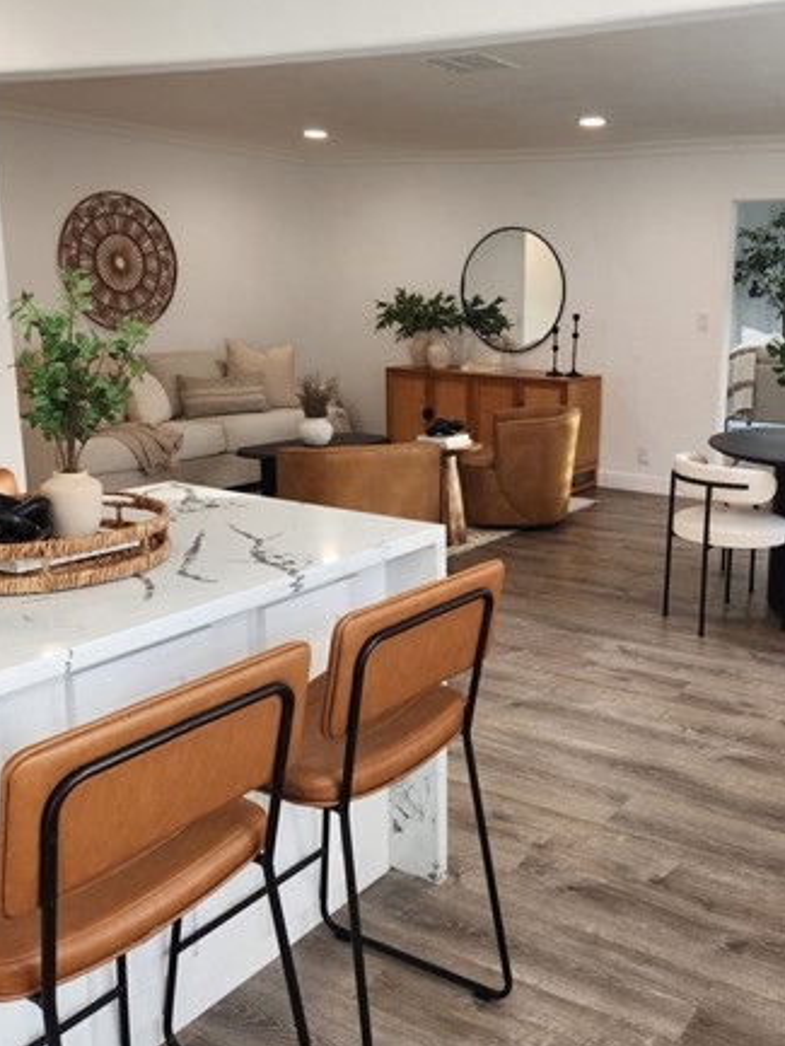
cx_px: 556
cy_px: 512
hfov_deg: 41.0
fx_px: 1028
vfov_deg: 53.9
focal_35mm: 34
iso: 80
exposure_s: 1/120
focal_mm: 5.4
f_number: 1.8
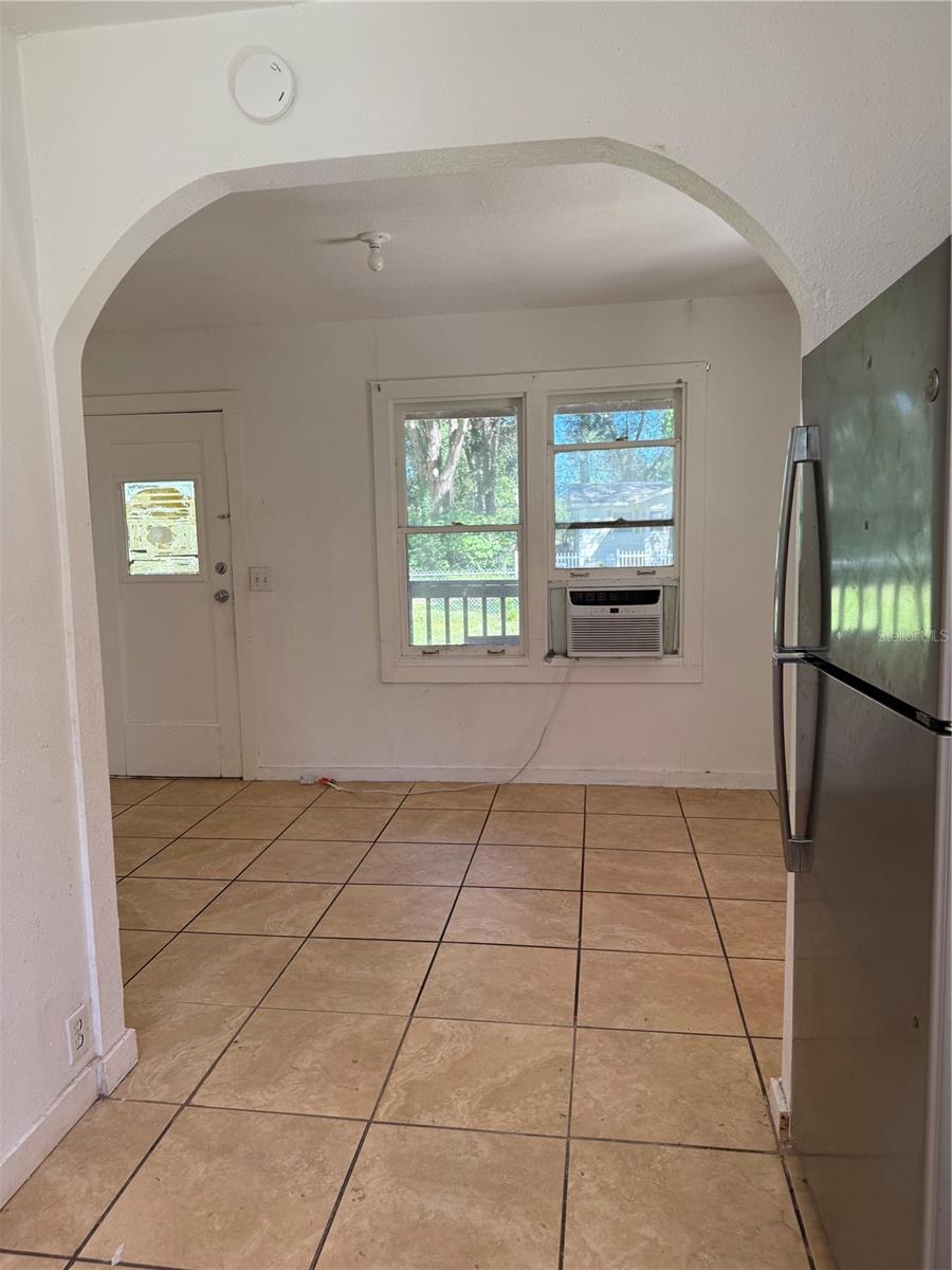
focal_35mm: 24
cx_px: 476
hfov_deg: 56.8
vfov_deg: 71.6
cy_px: 635
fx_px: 880
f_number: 1.78
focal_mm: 6.76
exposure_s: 1/188
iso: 100
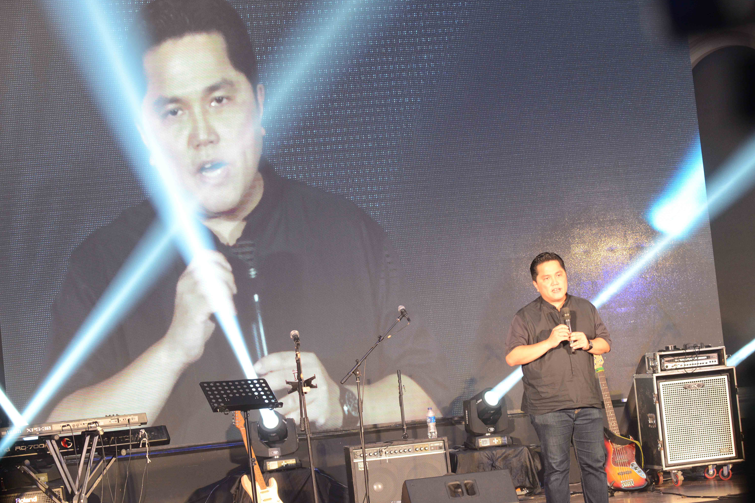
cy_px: 251
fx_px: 1950
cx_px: 375
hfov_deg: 21.9
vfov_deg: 14.7
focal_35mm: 93
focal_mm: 92
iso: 2500
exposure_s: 1/125
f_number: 4.5
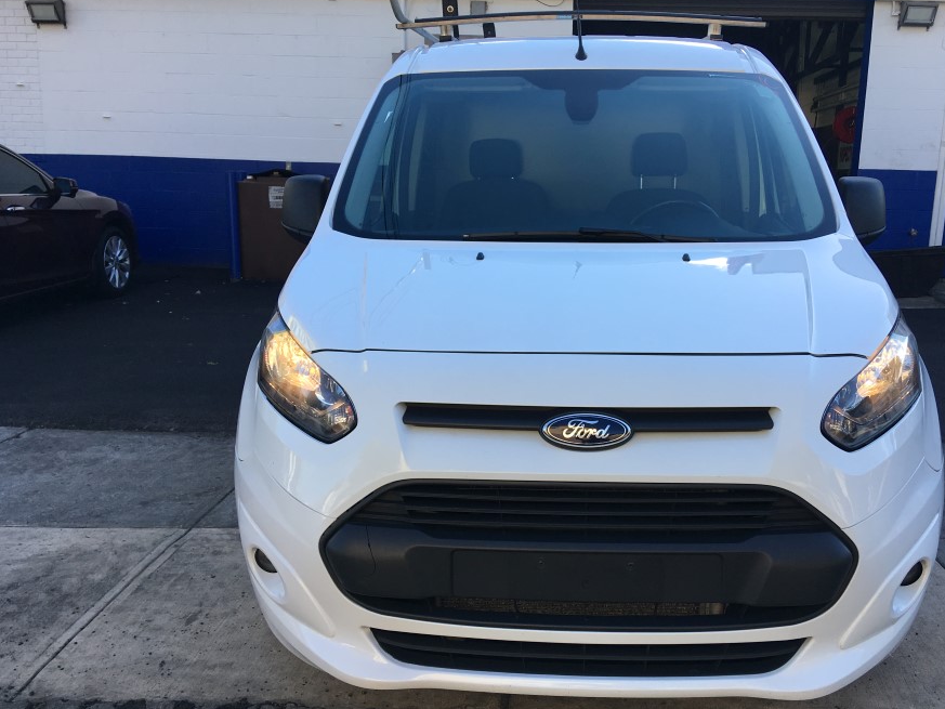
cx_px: 537
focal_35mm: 34
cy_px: 382
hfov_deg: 53.8
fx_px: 928
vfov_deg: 41.8
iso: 25
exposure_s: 1/437
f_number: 2.2
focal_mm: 4.15
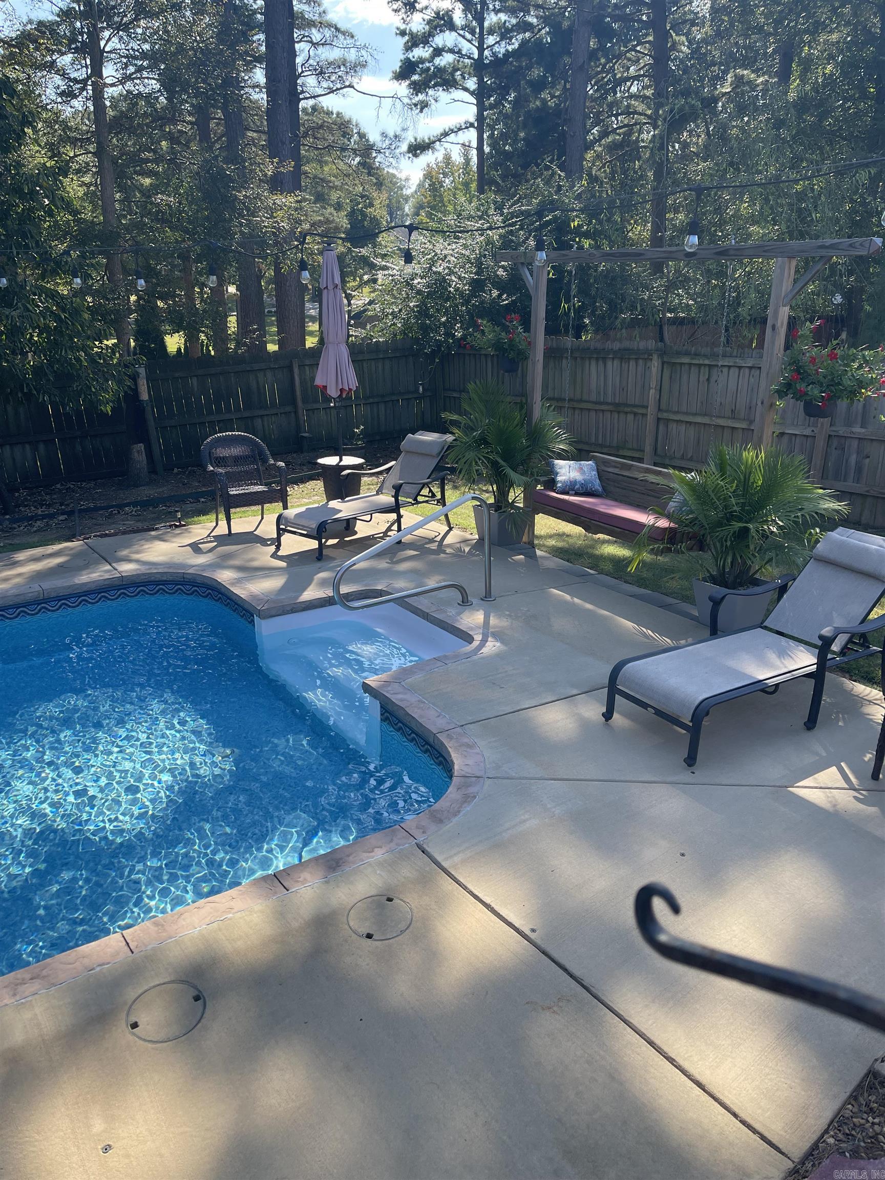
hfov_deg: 54.9
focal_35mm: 25
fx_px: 852
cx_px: 442
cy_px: 590
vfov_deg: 69.4
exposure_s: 1/994
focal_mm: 5.1
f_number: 1.6
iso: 32
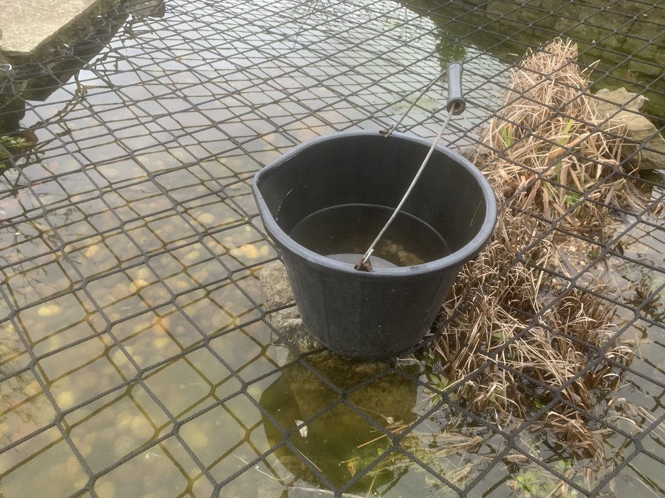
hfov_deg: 67.3
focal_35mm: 26
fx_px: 499
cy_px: 249
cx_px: 332
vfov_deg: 53.1
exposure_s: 1/60
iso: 200
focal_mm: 4.25
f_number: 1.8
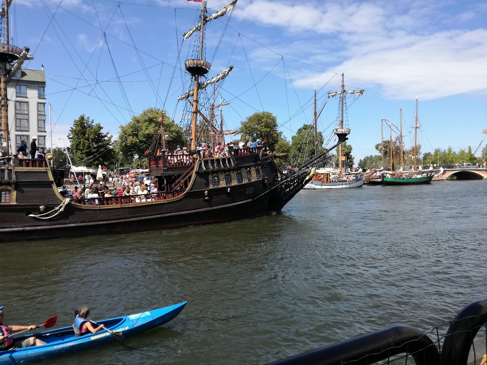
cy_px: 182
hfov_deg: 65.3
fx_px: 380
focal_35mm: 27
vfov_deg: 51.4
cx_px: 244
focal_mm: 3.79
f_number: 2
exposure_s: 1/973
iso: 50
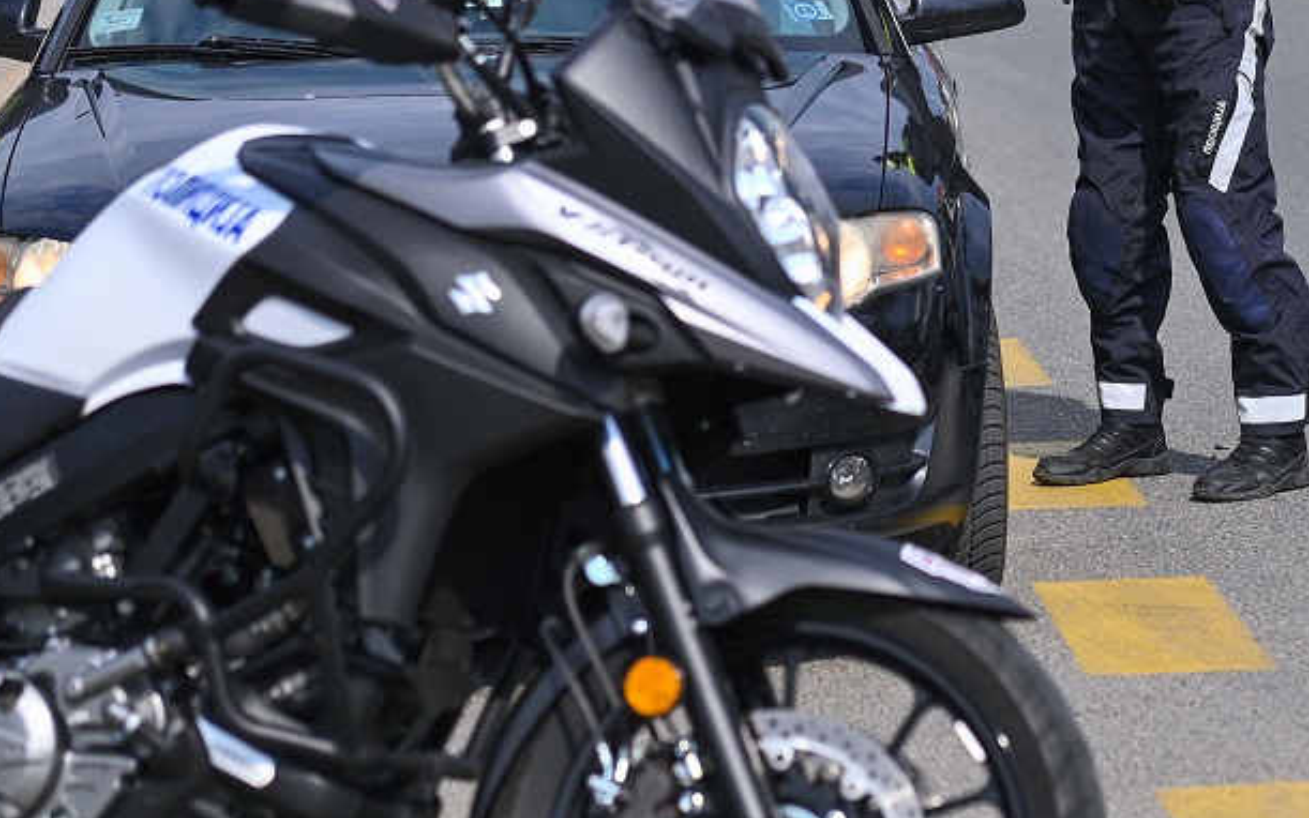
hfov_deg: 14.9
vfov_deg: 9.3
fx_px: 4995
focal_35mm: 140
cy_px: 2
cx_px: 932
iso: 400
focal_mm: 70
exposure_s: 1/6400
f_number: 3.5
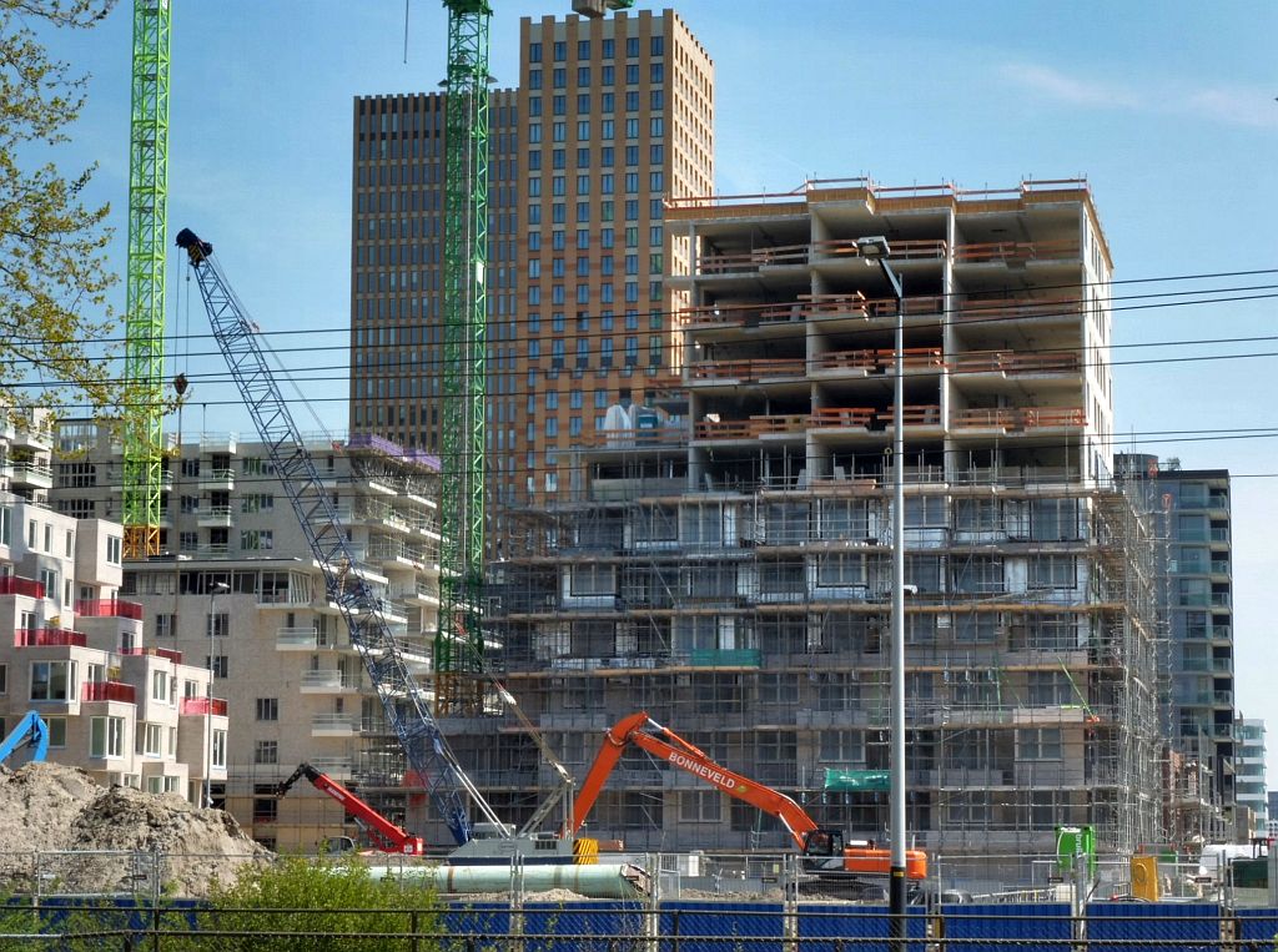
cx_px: 639
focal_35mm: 85
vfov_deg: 17.3
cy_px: 476
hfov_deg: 23.1
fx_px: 3131
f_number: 7.1
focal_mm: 15.1
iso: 100
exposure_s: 1/200
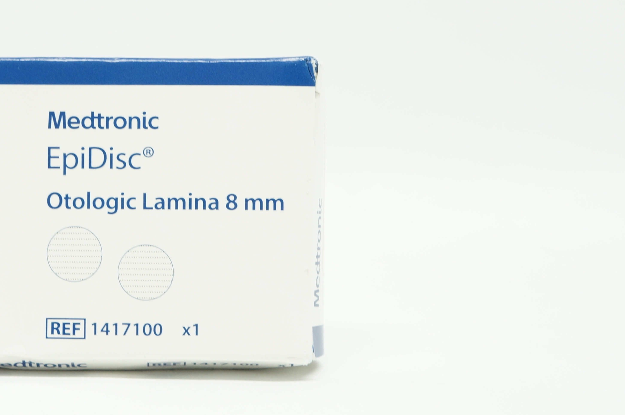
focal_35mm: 99
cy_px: 220
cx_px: 113
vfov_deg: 13.8
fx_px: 1714
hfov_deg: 20.4
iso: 400
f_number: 8
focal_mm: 39
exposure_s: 1/25
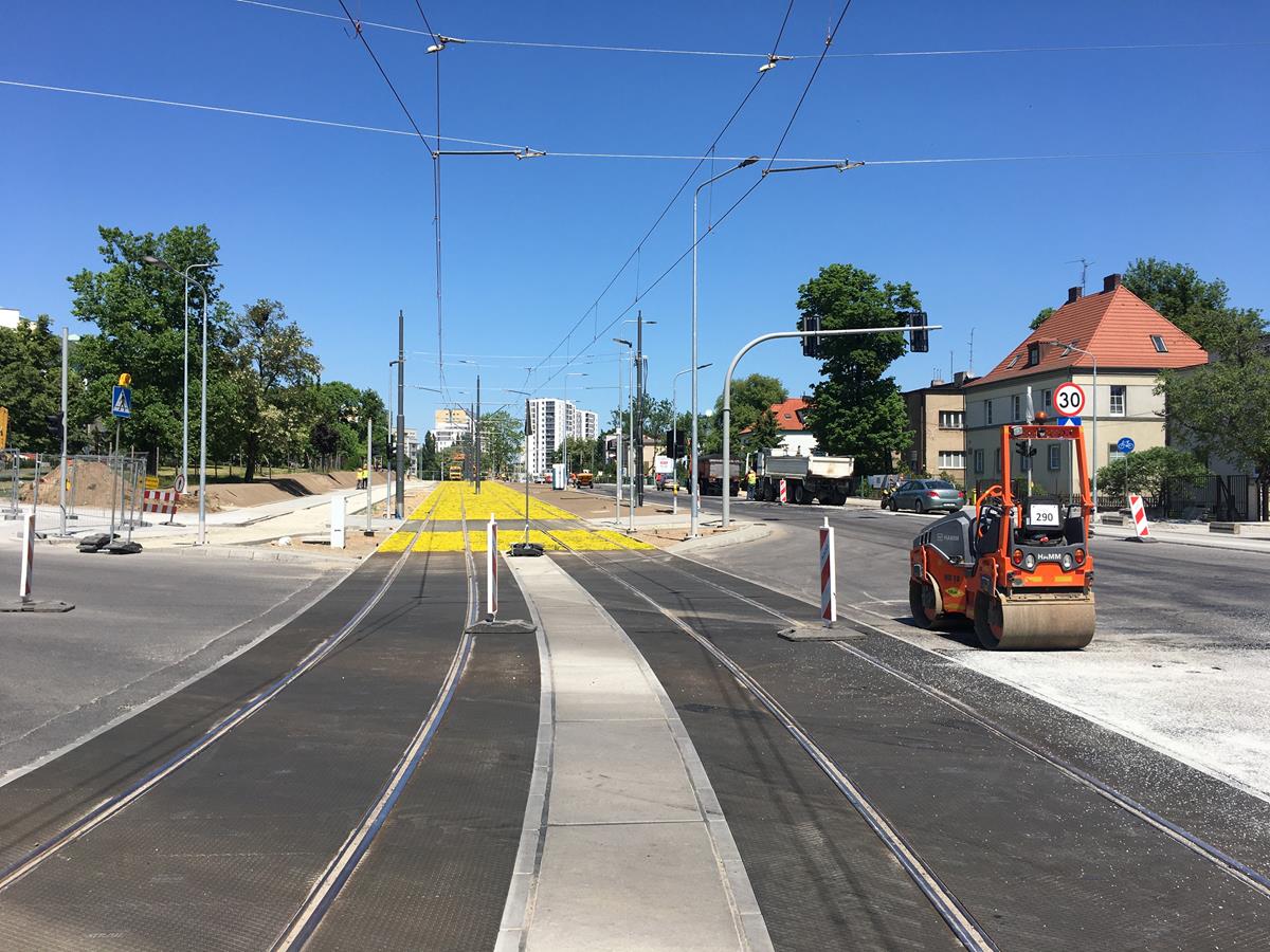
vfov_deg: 48.2
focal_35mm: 29
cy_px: 476
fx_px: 1064
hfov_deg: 61.7
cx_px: 635
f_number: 2.2
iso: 25
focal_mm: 4.15
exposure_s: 1/1748
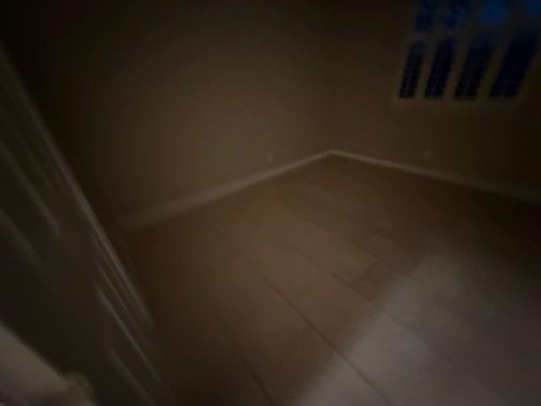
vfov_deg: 85.7
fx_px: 219
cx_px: 270
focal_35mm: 14
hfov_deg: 102.1
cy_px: 203
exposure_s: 1/15
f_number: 2.2
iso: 640
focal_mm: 2.22
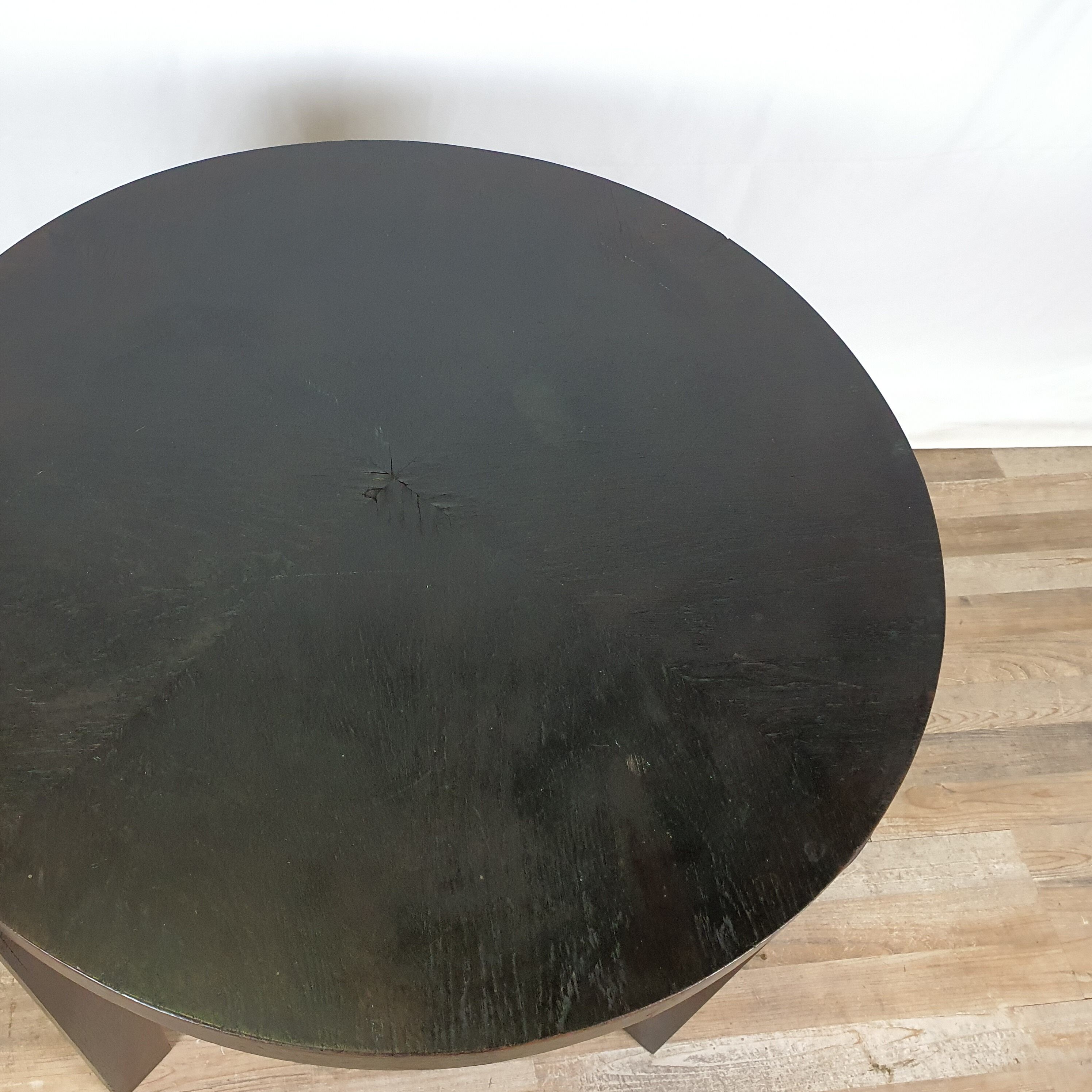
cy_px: 546
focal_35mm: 31
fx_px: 1106
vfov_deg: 52.5
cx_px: 403
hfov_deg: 51.9
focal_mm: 4.3
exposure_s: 1/50
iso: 640
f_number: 2.4
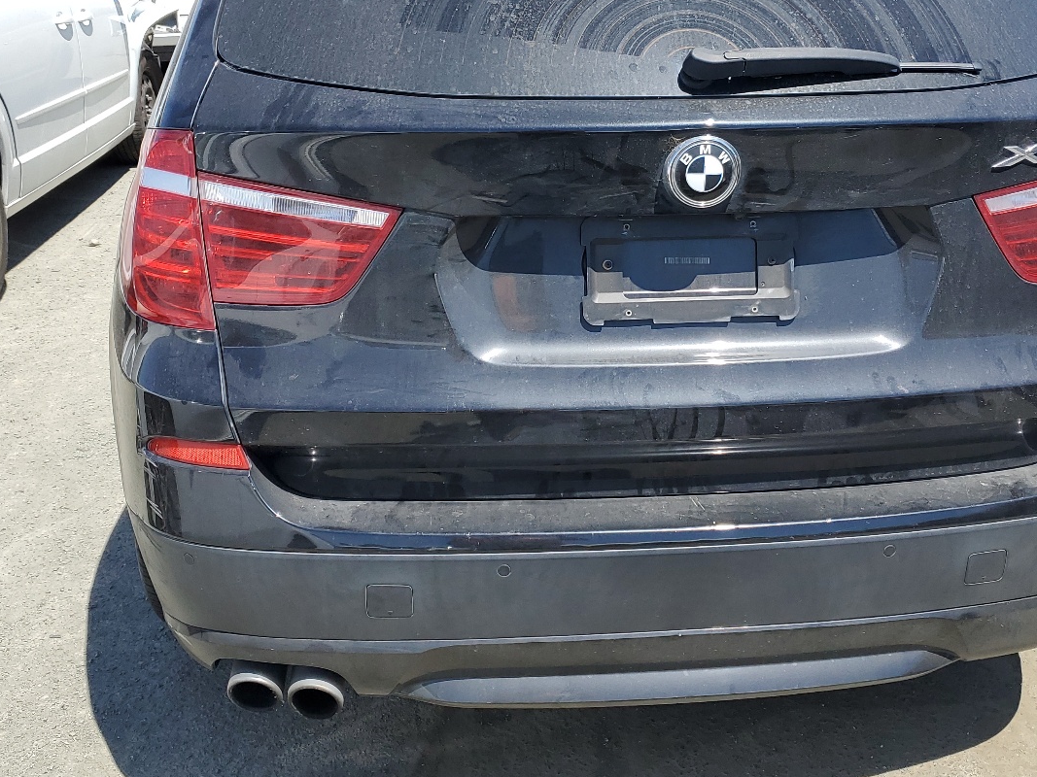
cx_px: 570
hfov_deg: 47.8
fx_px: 1168
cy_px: 295
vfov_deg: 36.6
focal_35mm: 39
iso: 50
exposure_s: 1/2500
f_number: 1.5
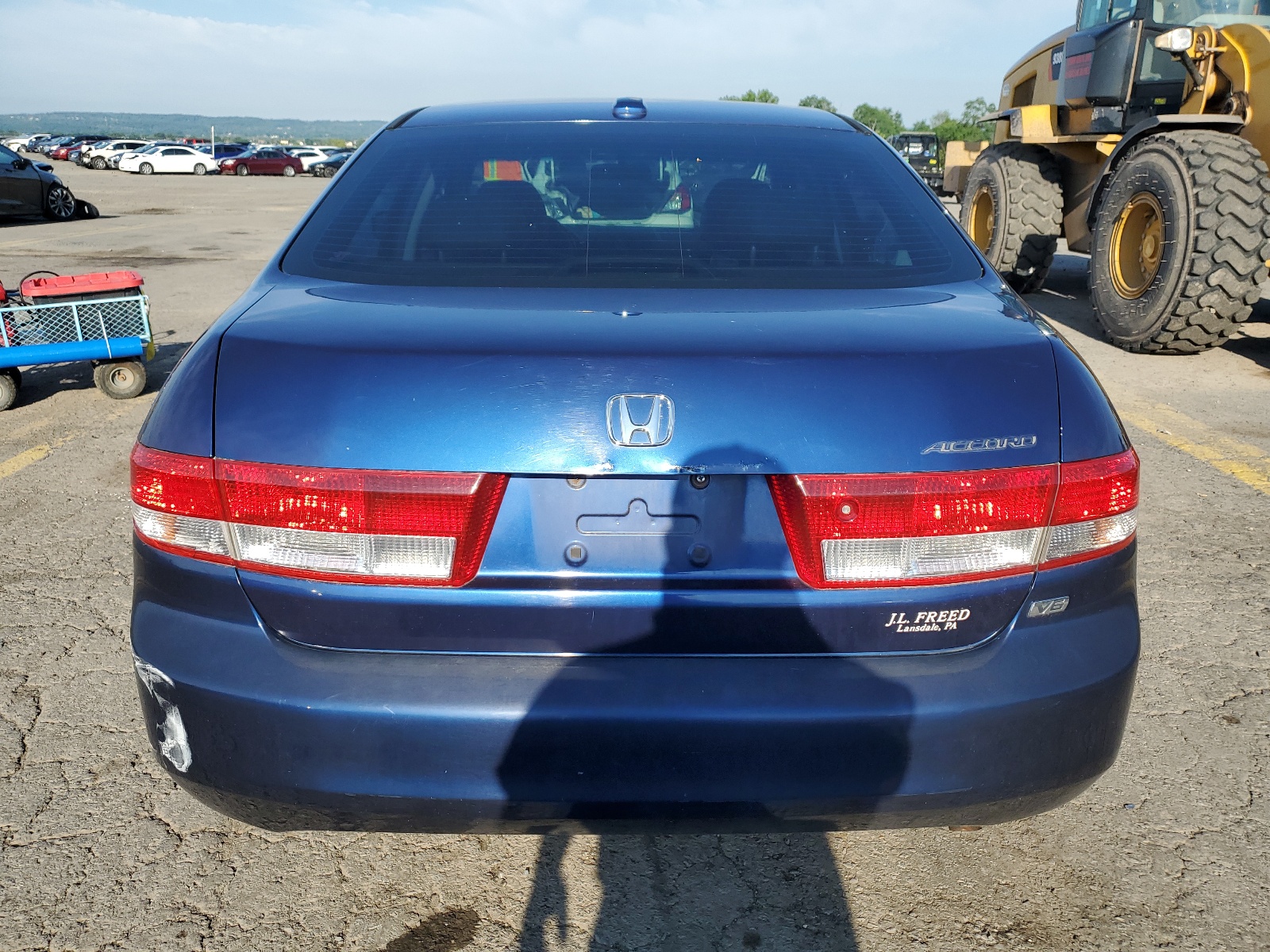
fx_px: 954
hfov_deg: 67.3
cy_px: 476
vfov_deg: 53.1
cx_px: 635
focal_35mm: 26
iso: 50
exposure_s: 1/2000
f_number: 1.5
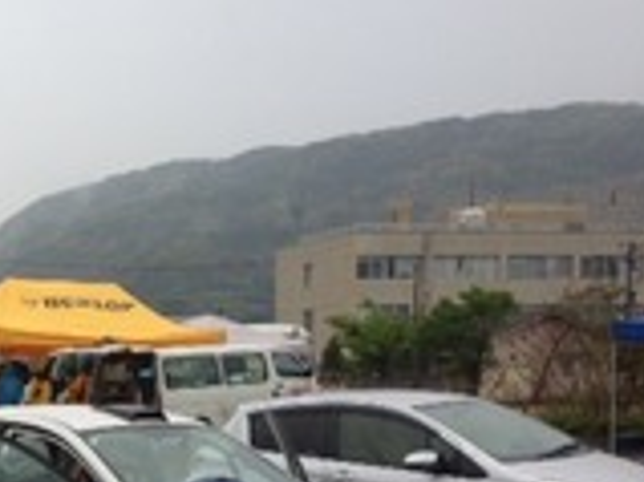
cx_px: -138
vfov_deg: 17.5
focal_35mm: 83
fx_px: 1543
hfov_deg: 21.8
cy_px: 441
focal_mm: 4.13
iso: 50
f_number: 2.4
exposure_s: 1/182
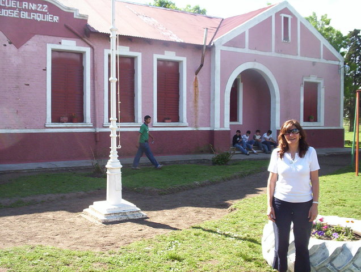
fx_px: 397
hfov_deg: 48.9
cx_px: 180
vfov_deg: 37.9
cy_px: 136
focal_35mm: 38
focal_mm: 4.99
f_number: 4.5
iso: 100
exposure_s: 1/192
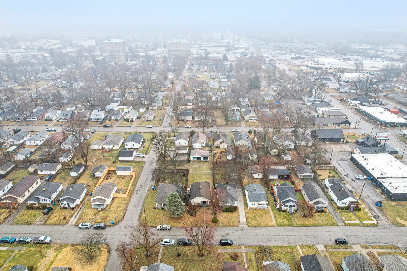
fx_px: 249
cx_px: 204
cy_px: 136
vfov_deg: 57.2
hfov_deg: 78.6
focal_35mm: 22
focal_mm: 8.4
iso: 150
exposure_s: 1/500
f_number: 2.8
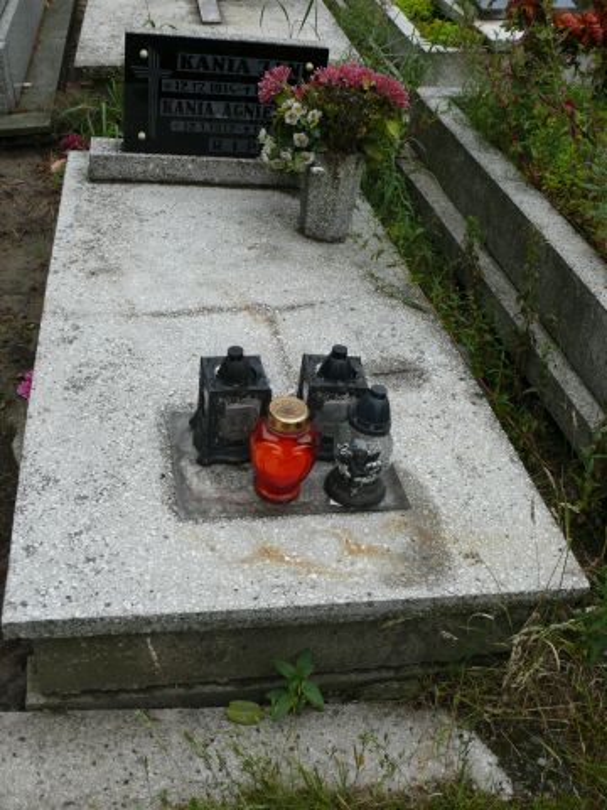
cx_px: 304
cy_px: 405
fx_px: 818
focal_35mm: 35
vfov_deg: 52.6
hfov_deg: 40.7
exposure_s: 1/160
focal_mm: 7.4
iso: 100
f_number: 4
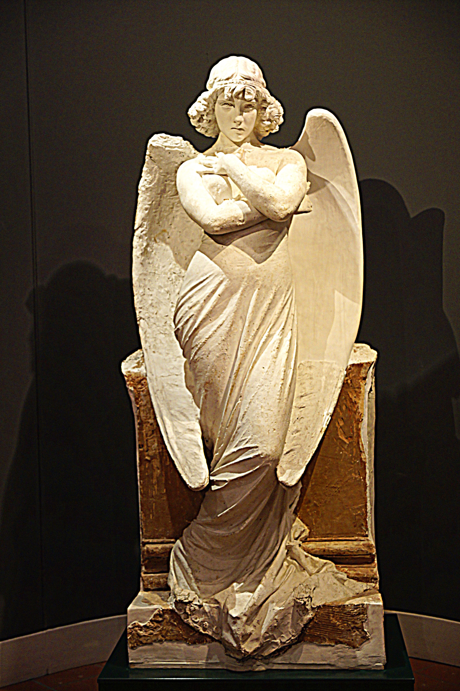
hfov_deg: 25.7
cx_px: 230
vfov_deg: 37.9
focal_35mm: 52
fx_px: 1007
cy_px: 346
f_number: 2.8
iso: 500
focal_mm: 35
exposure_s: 1/60
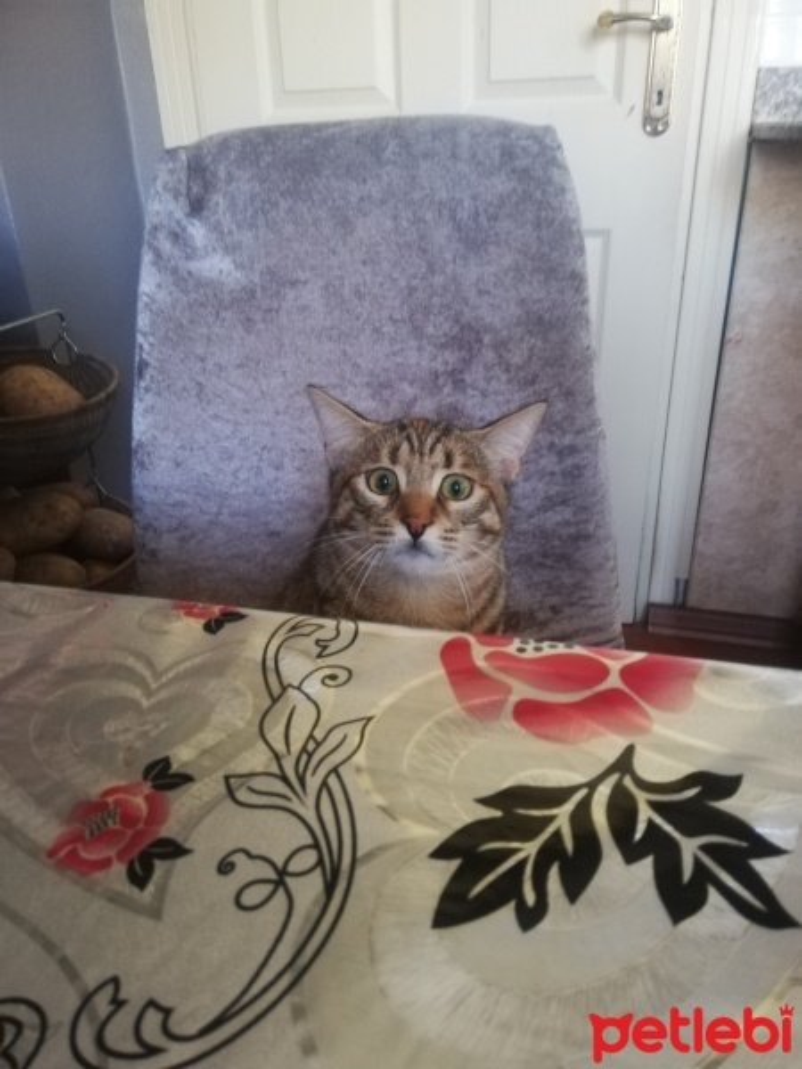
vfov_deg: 67.3
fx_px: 803
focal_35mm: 26
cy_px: 534
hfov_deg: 53.1
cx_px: 401
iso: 640
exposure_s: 1/16.7
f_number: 2.2
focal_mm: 3.81
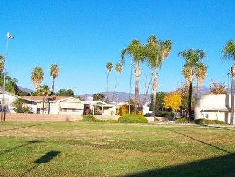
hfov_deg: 35.9
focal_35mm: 53
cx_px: 152
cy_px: 92
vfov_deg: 27.6
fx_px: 360
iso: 64
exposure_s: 1/640
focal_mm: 5.85
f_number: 3.6
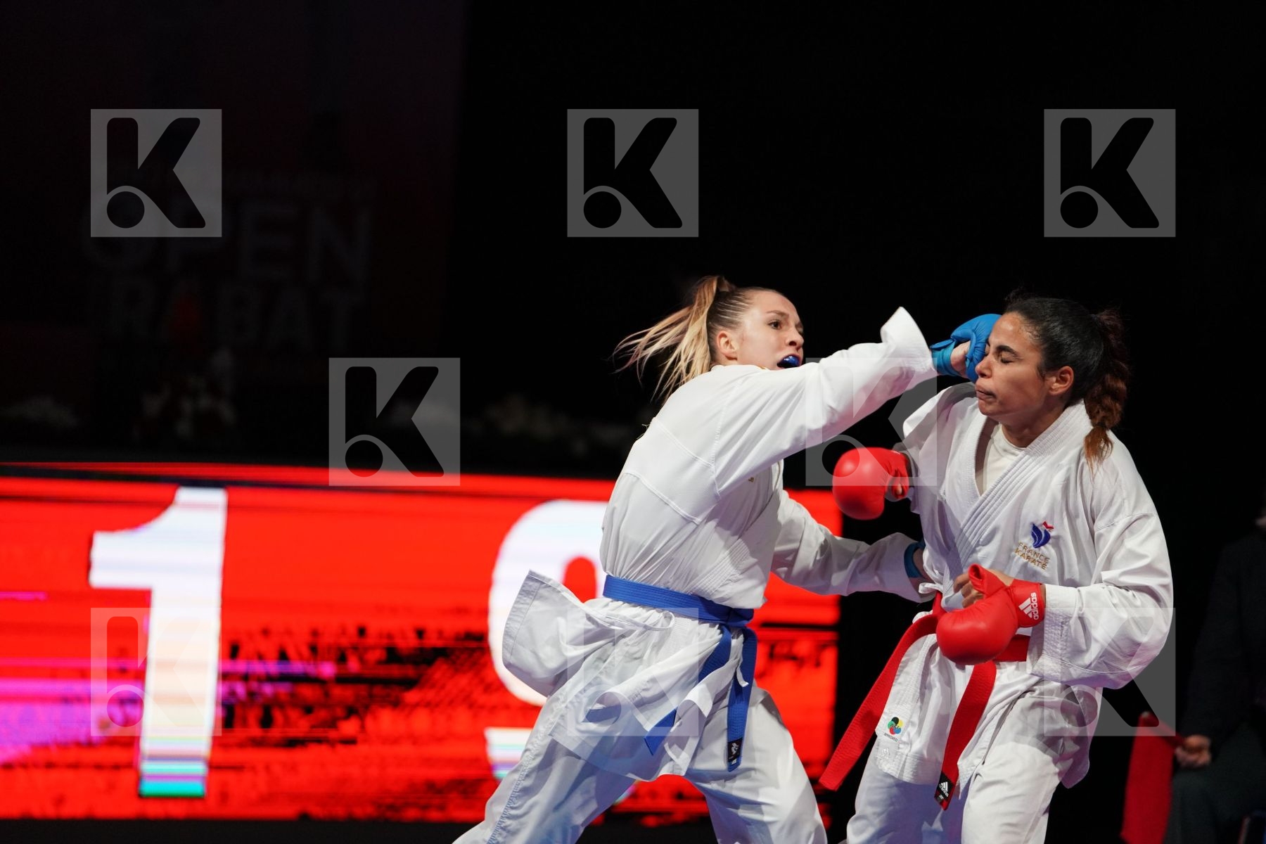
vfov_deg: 6.9
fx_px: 7033
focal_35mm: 200
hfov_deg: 10.3
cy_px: 422
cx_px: 633
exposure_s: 1/1000
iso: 3200
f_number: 2.8
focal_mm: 200
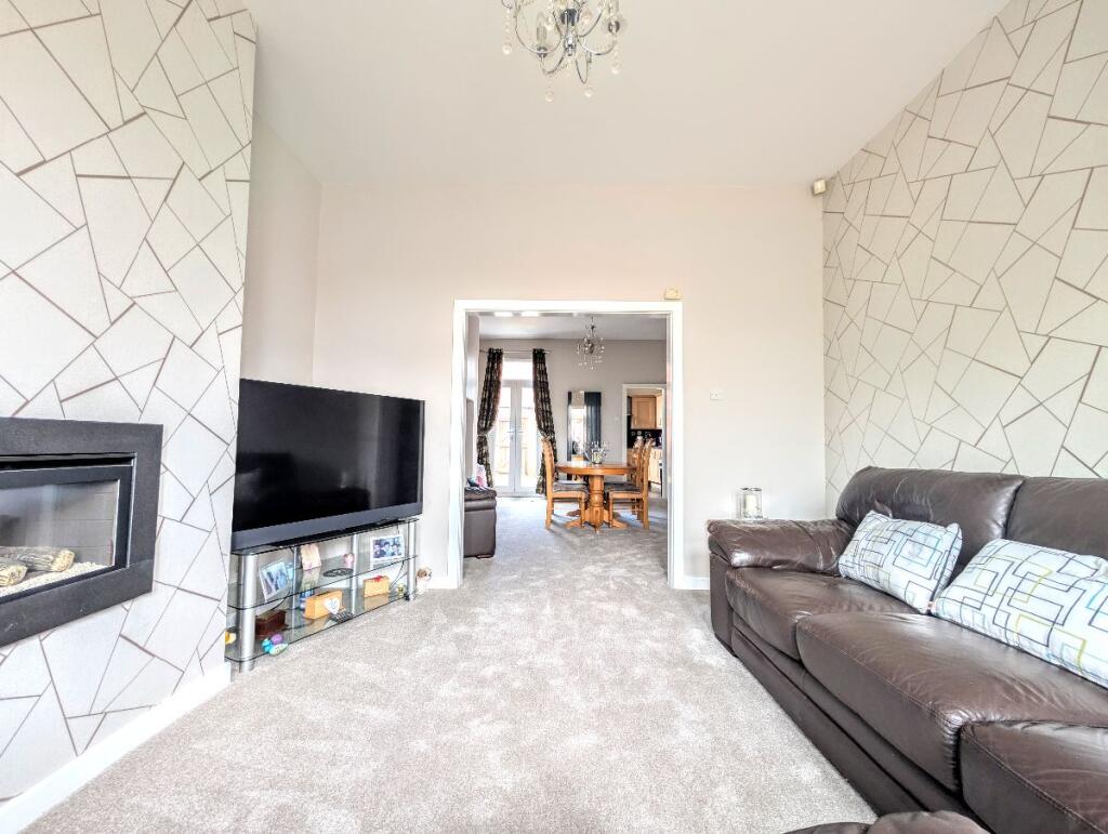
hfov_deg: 110.5
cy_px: 417
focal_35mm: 12
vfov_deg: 94.6
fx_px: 385
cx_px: 554
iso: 50
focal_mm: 2.02
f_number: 1.7
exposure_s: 1/34.4
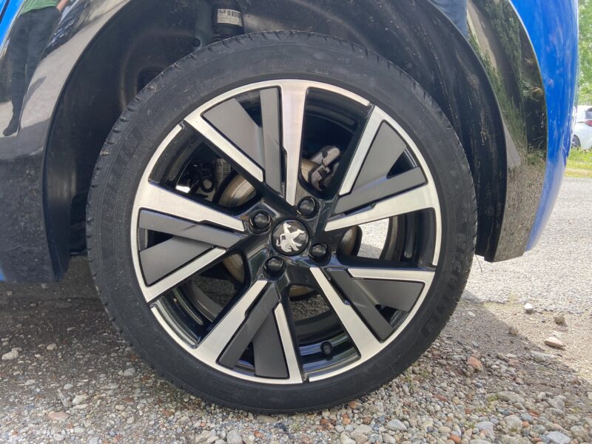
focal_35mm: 26
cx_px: 296
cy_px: 222
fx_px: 445
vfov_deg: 53.1
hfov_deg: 67.3
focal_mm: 4.25
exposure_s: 1/295
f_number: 1.8
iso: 32
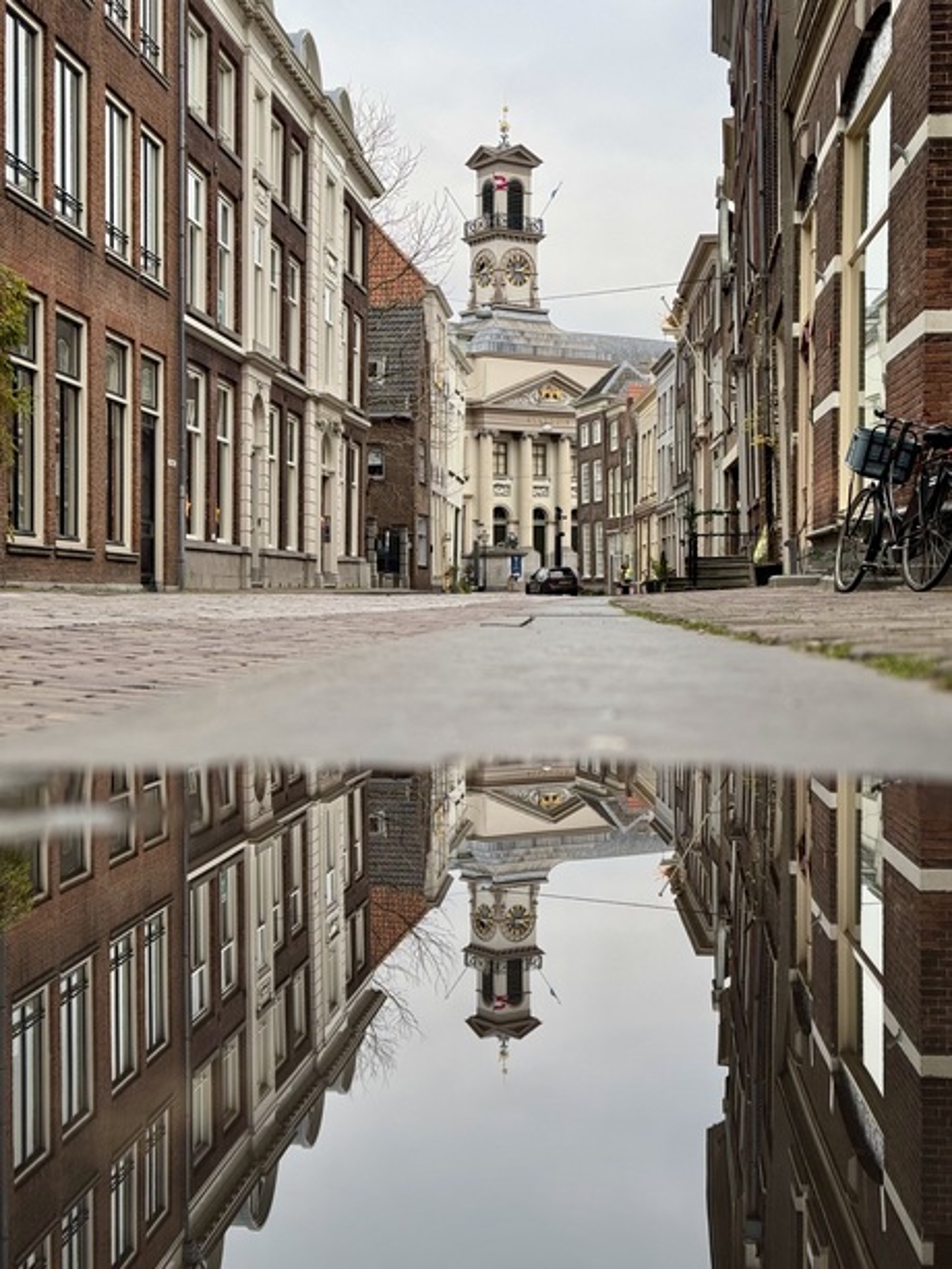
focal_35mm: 48
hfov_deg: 30.3
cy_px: 634
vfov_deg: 39.6
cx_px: 476
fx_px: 1759
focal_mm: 6.76
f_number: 1.78
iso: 64
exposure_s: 1/257
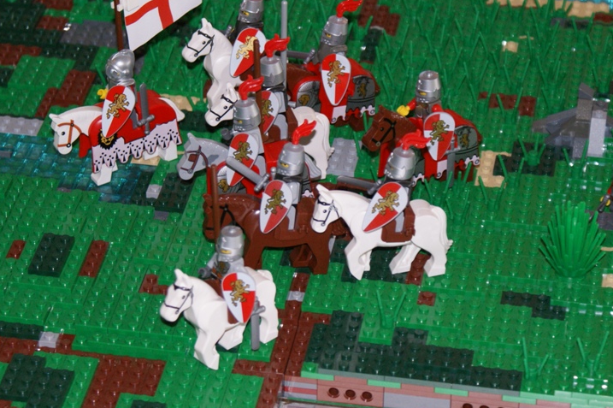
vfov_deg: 9.1
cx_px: 268
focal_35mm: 150
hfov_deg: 13.7
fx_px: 2552
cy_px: 145
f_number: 5.6
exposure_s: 1/125
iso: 400
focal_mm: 70
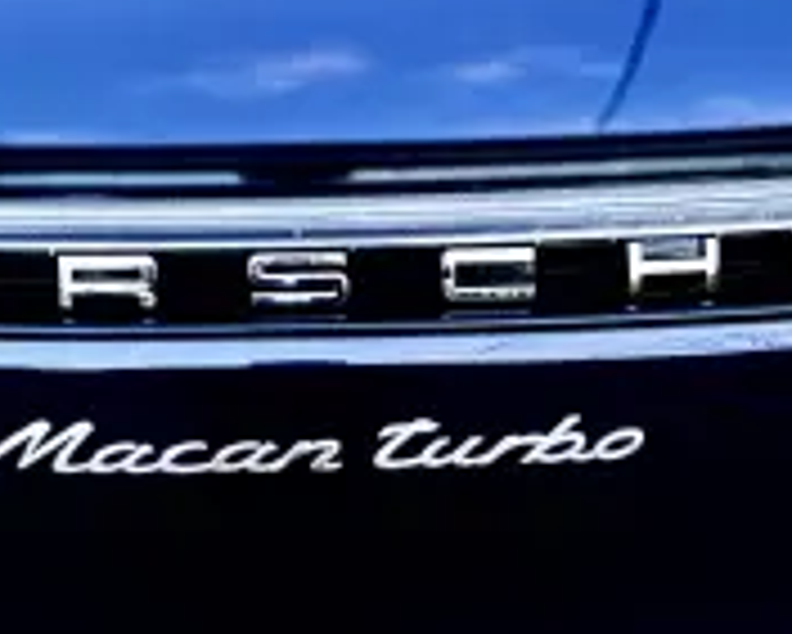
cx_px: 292
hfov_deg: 19.9
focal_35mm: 96
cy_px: 274
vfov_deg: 16.0
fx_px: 2252
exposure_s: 1/60
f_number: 1.78
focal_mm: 6.76
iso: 250
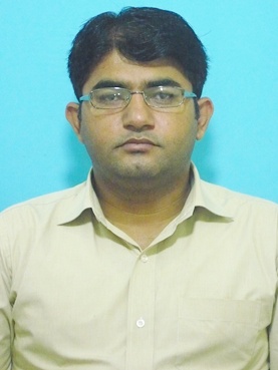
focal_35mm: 105
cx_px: 139
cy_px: 185
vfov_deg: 18.7
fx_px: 1124
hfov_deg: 14.1
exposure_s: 1/30
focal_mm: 17.4
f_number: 5
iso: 640
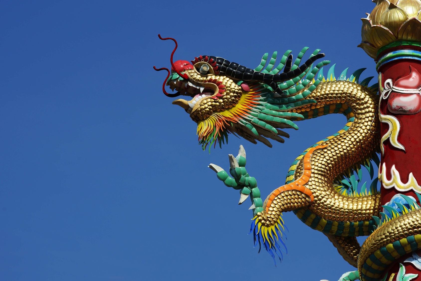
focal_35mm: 135
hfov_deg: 15.2
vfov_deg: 10.2
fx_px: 1578
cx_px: 210
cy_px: 140
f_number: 9
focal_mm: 135
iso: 100
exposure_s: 1/400
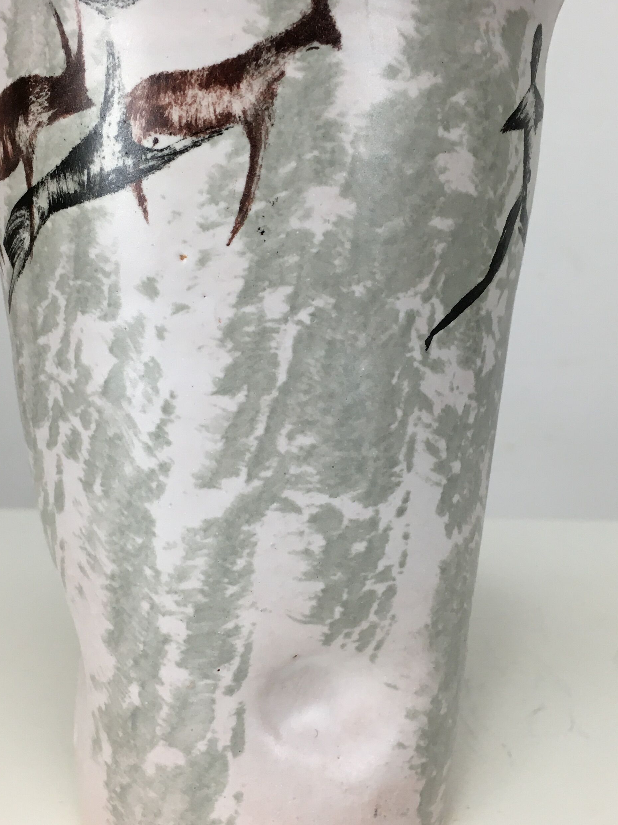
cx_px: 311
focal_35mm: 47
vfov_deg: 40.4
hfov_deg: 30.9
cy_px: 412
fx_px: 1119
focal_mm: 4.15
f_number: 2.2
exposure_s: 1/33
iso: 25
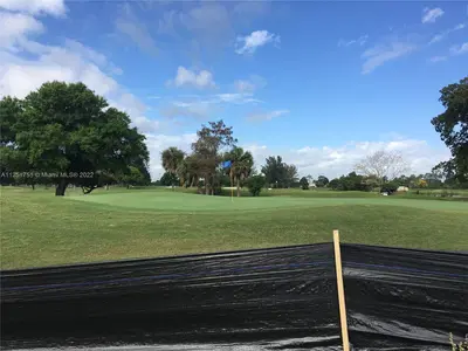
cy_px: 176
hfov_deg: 61.7
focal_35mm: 29
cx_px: 234
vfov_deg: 48.2
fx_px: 392
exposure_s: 1/1261
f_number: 2.2
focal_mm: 4.15
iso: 25
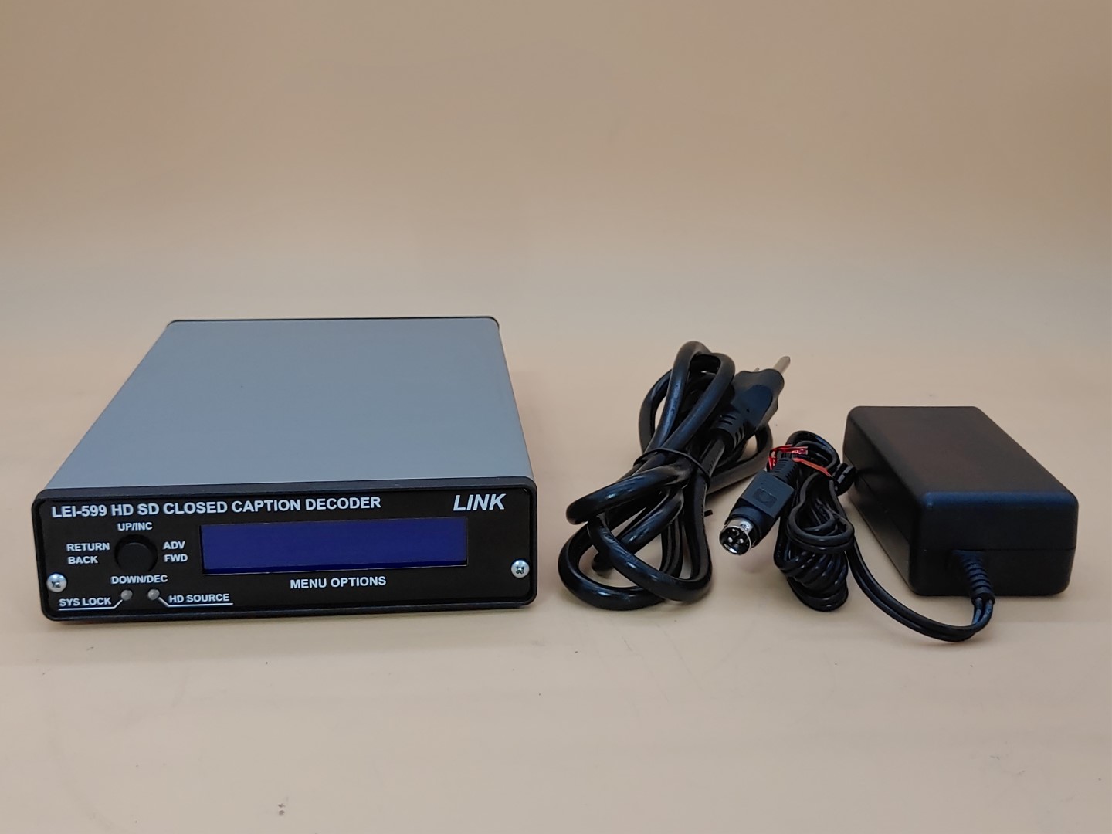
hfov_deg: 42.9
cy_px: 417
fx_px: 1413
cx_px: 556
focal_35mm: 44
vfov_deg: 32.9
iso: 50
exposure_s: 1/64
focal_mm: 4.36
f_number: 1.8
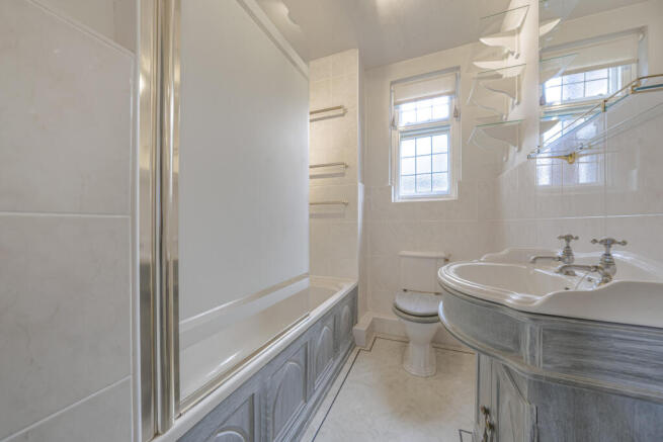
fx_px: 221
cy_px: 221
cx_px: 332
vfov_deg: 90.0
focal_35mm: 12
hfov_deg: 112.6
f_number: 10
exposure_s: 1/1.67
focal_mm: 12
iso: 320
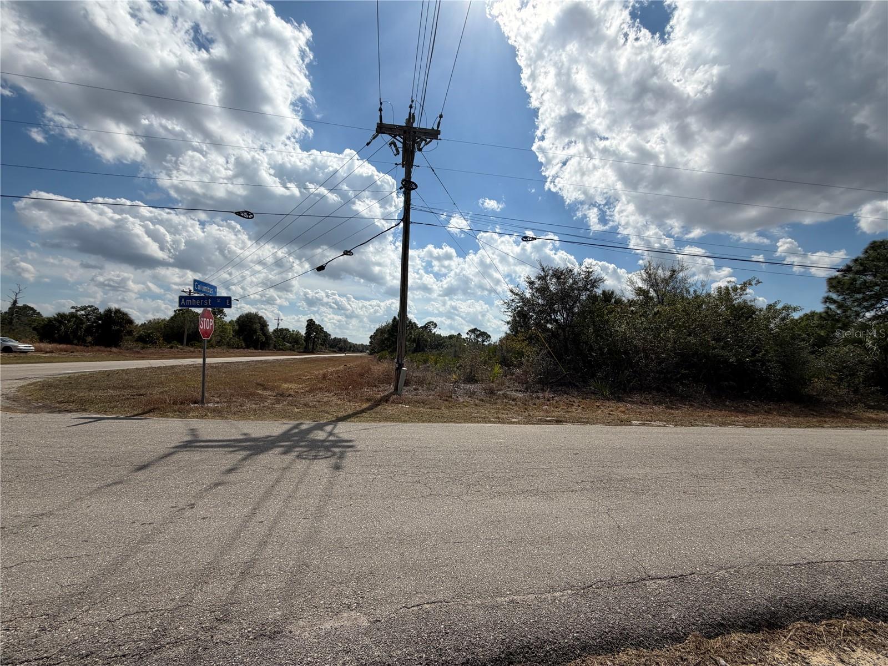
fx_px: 359
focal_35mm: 14
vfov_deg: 85.7
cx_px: 444
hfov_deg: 102.1
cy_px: 333
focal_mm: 2.22
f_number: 2.2
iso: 20
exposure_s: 1/2611
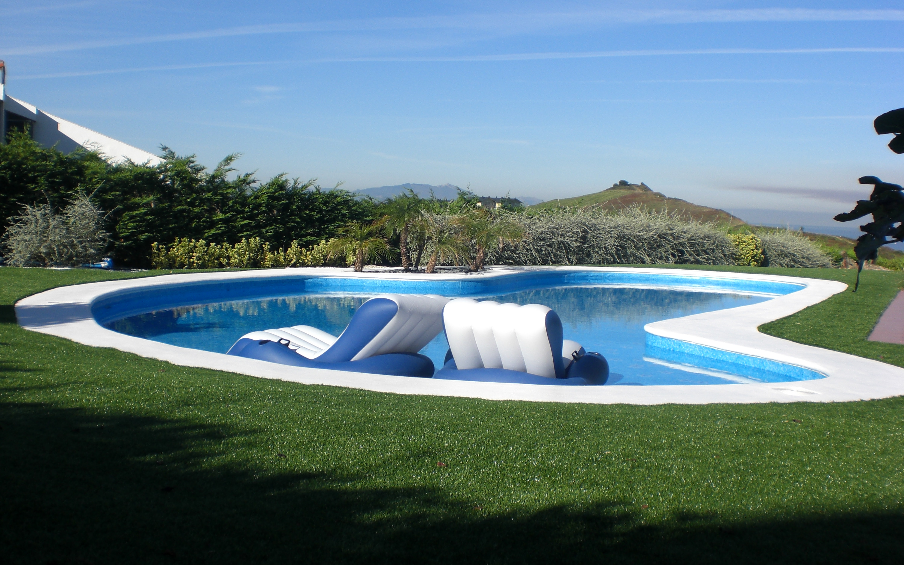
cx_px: 456
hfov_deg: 48.2
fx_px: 1010
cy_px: 271
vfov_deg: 31.2
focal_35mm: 41
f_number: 4.4
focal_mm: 6.3
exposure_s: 1/640
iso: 50
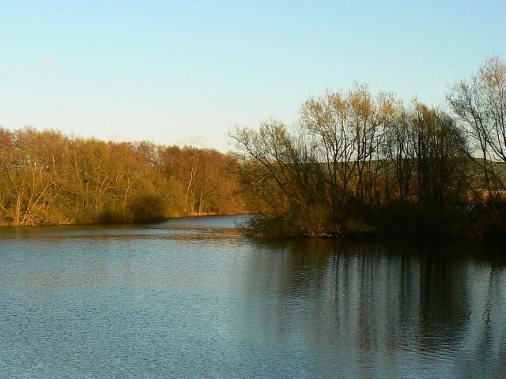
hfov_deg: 28.6
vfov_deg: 21.6
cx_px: 253
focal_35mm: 68
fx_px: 994
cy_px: 190
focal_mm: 9.3
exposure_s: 1/80
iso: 80
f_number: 4
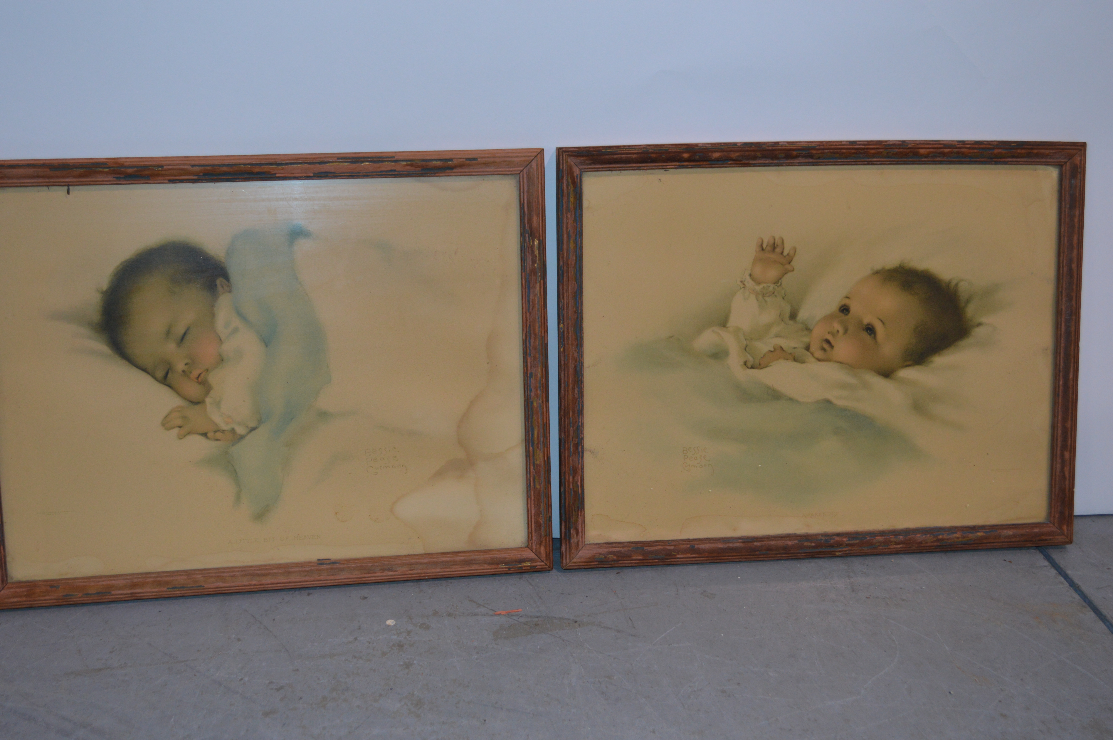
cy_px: 370
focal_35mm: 45
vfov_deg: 29.8
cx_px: 556
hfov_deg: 43.6
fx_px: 1390
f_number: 4.5
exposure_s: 1/60
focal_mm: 30
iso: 560
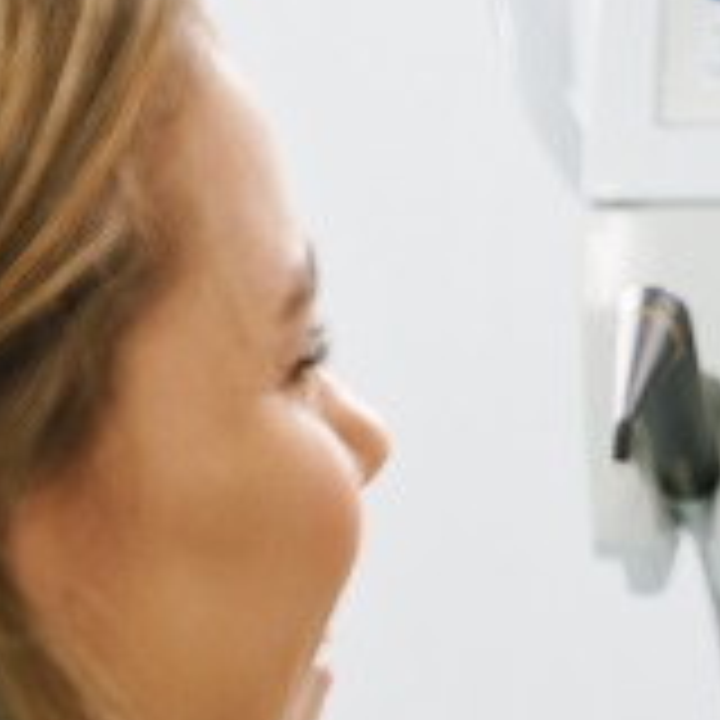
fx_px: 7271
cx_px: 1287
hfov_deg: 5.6
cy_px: 889
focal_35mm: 309
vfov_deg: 5.6
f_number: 3.5
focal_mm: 58
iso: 640
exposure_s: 1/160
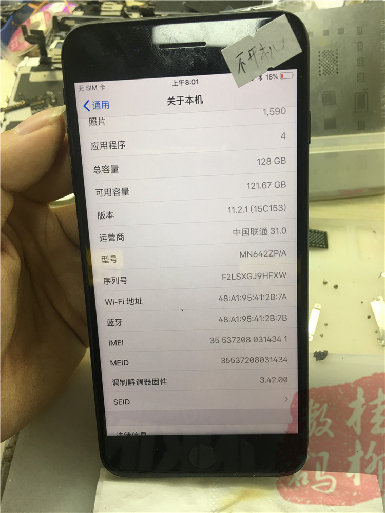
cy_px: 256
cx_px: 192
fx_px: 430
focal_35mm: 29
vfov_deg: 61.7
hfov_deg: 48.2
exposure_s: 1/33
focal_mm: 4.15
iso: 40
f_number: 2.2
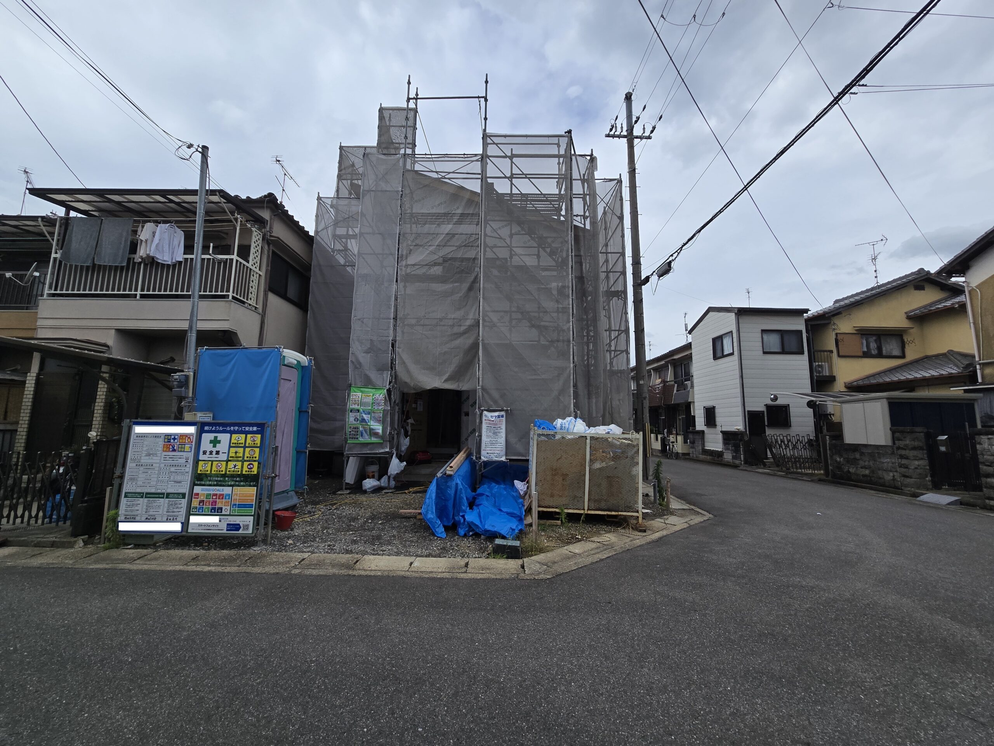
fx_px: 373
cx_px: 497
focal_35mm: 13
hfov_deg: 106.2
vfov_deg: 89.9
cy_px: 373
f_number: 2.2
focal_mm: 2.2
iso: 50
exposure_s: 1/3418
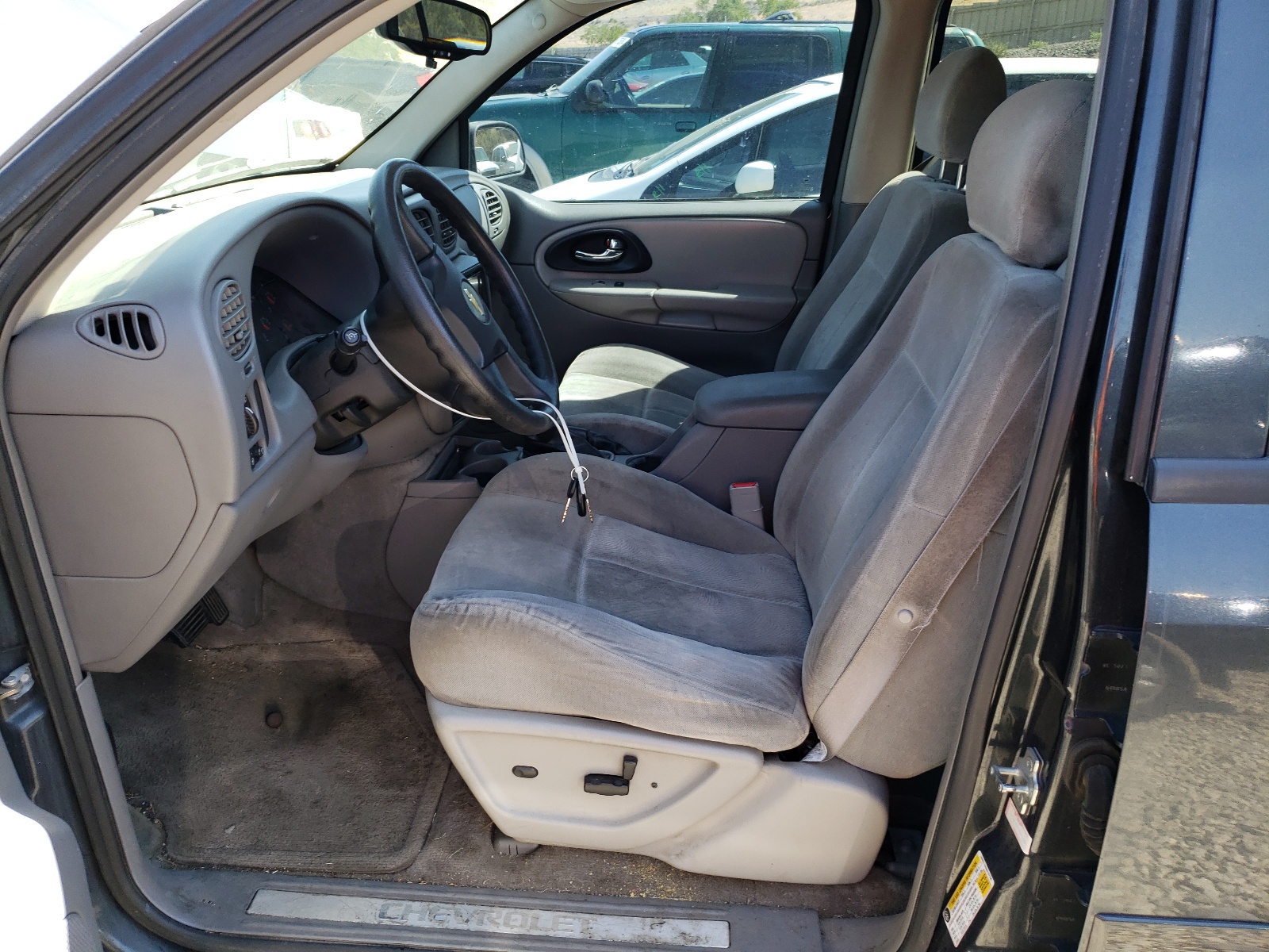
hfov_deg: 67.3
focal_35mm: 26
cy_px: 476
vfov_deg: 53.1
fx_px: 953
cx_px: 634
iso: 50
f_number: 1.5
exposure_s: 1/263
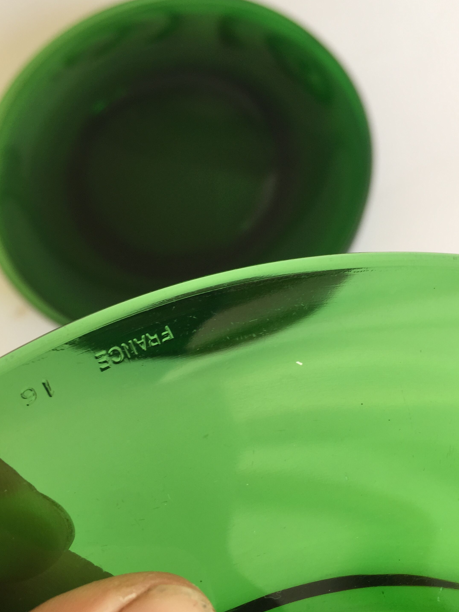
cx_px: 237
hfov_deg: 42.9
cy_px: 283
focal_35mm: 33
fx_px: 583
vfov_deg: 55.3
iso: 32
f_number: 2.2
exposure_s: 1/50
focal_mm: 4.15
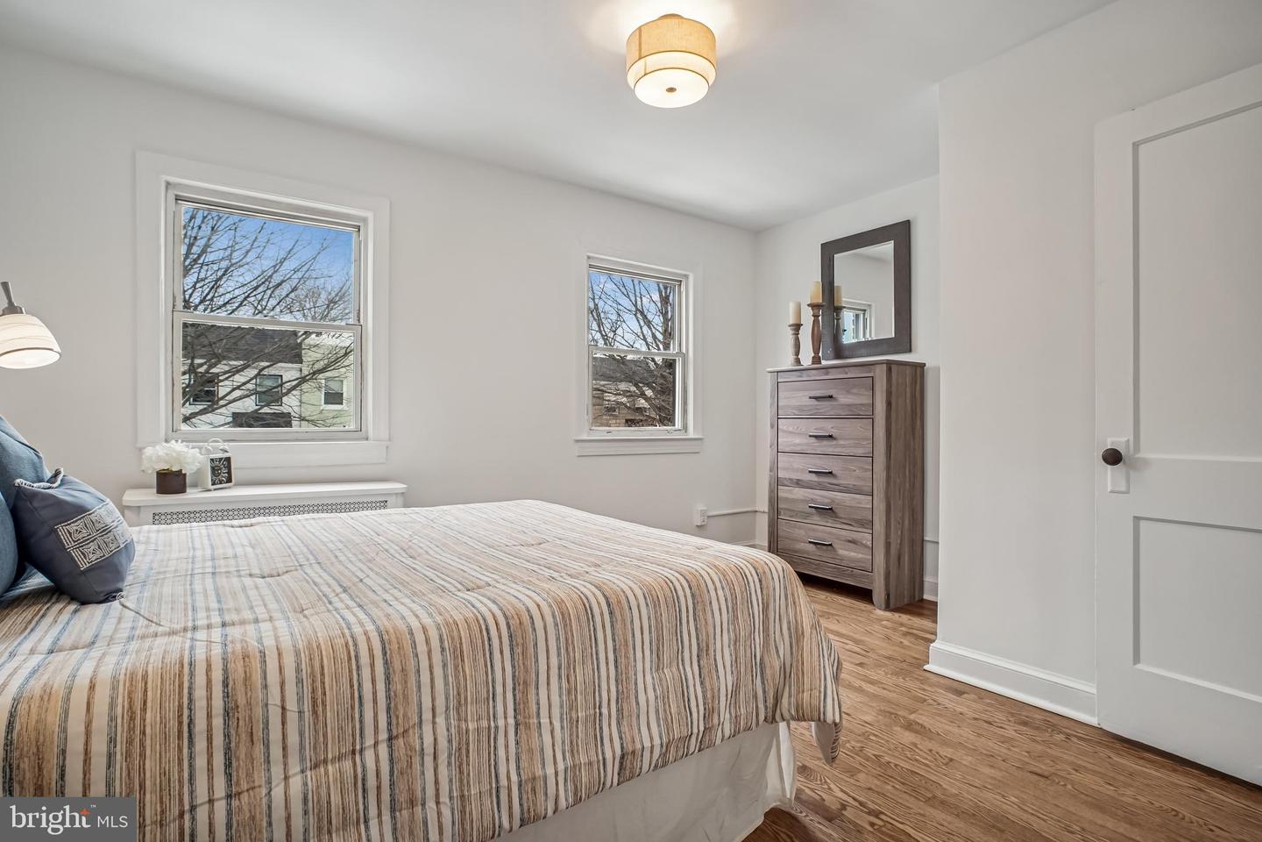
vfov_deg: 72.1
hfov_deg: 95.0
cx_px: 631
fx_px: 578
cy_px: 421
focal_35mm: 16
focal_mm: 11
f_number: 8
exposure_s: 1/50
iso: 500
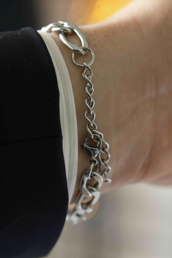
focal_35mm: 120
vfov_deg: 17.1
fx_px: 860
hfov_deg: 11.4
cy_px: 129
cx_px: 86
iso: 400
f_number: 4
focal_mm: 80
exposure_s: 1/30
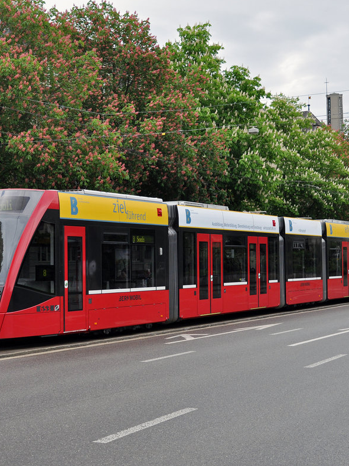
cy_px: 232
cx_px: 181
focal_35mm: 57
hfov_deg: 25.6
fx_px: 767
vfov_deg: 33.8
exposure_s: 1/800
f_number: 4.5
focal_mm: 26
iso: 320
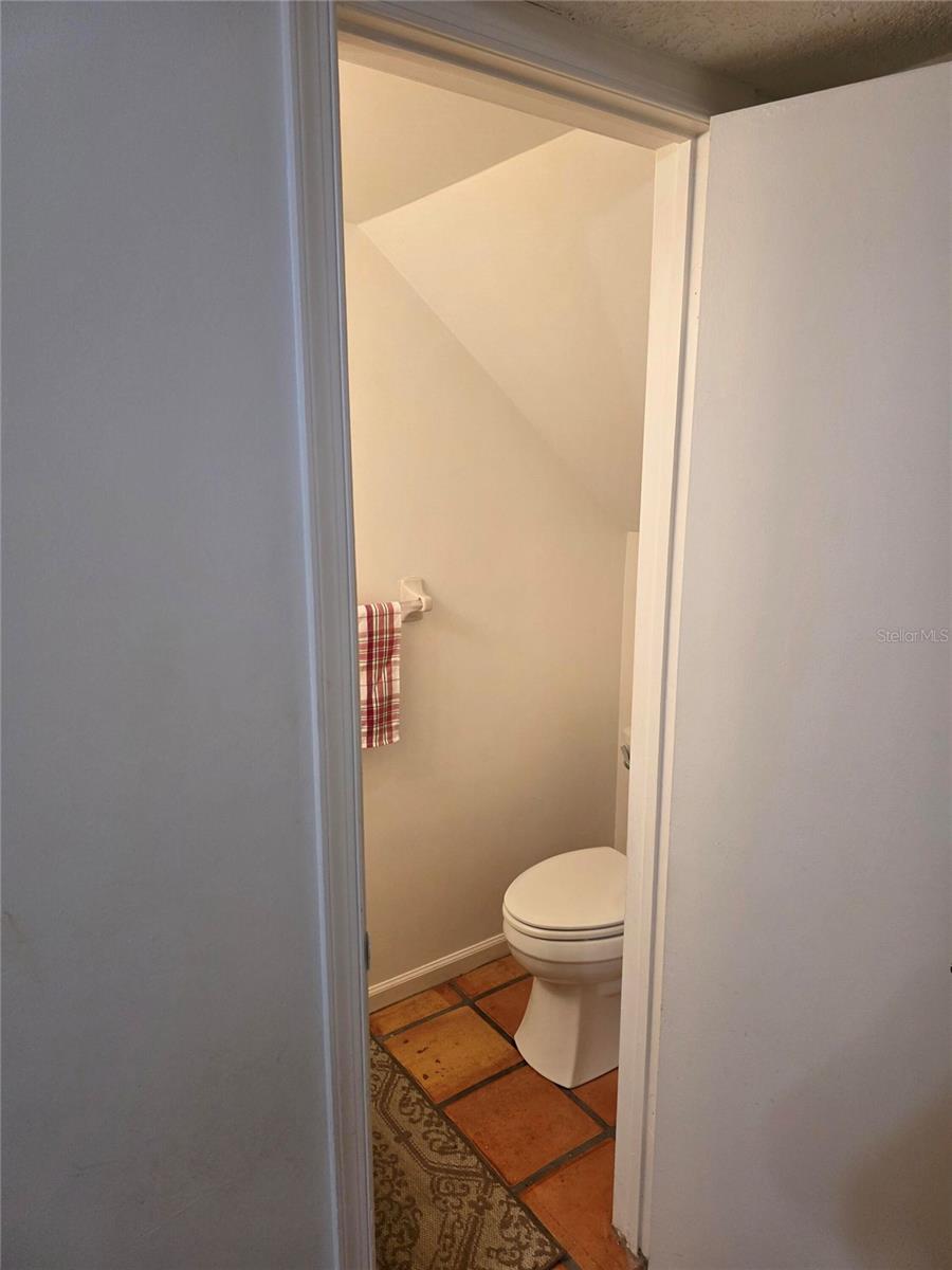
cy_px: 635
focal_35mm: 23
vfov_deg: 73.9
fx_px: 843
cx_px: 476
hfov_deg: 58.9
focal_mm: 6.3
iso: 200
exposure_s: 1/120
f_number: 1.7
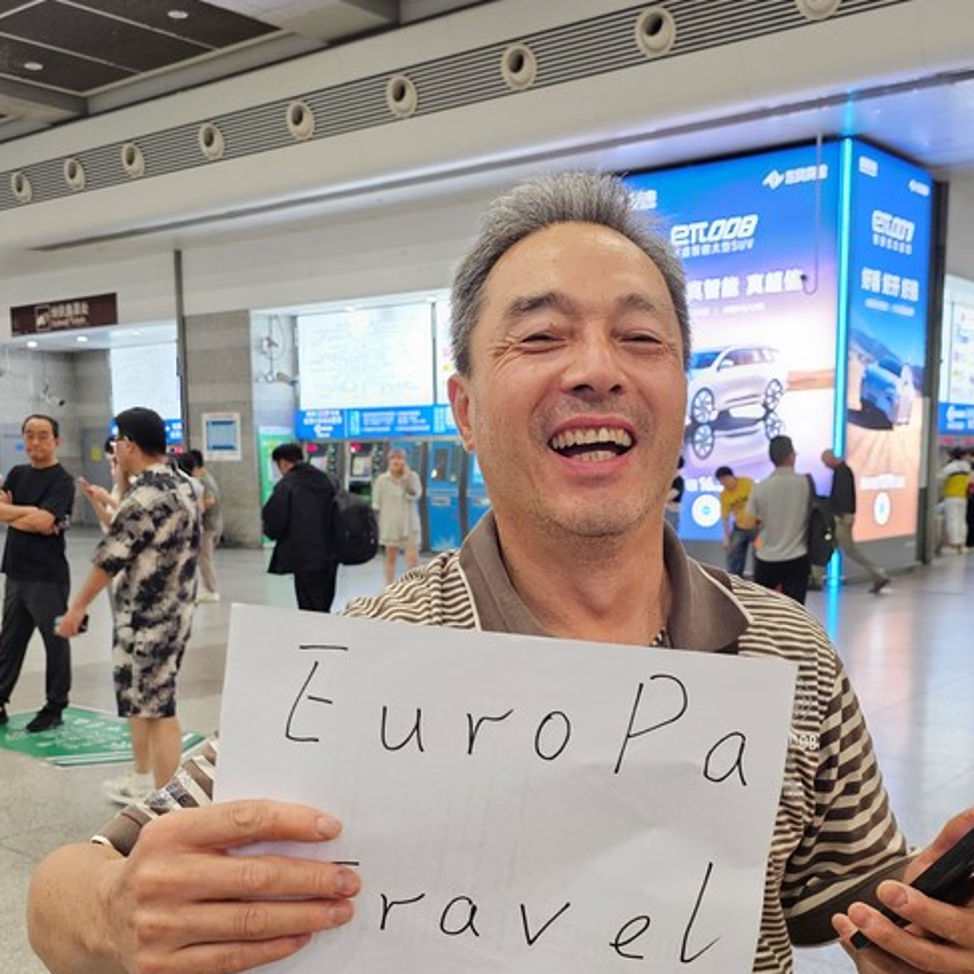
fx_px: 1242
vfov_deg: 42.3
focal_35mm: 39
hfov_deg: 42.8
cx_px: 500
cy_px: 639
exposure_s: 1/100
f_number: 1.7
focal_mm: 6.3
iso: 640
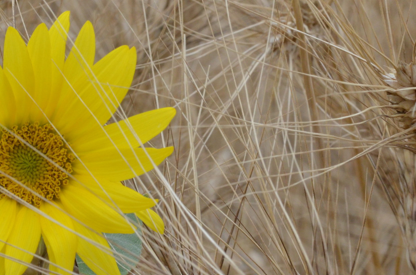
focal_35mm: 247
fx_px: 2848
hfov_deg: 8.4
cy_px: 101
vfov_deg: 5.5
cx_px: 221
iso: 1250
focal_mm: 86
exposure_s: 1/250
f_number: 22
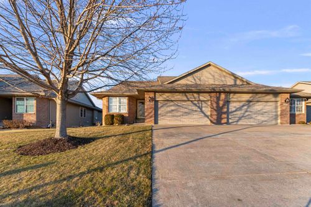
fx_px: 121
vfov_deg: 81.2
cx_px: 156
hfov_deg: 104.3
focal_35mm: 14
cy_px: 104
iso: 125
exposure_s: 1/60
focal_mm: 14
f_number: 8
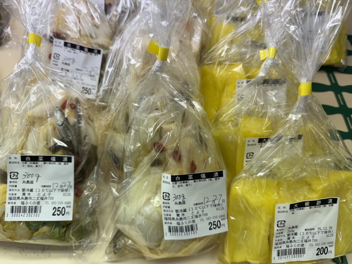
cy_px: 132
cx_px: 176
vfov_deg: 56.8
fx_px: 244
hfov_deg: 71.6
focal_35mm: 24
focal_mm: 6.76
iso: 64
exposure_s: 1/247
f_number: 1.78
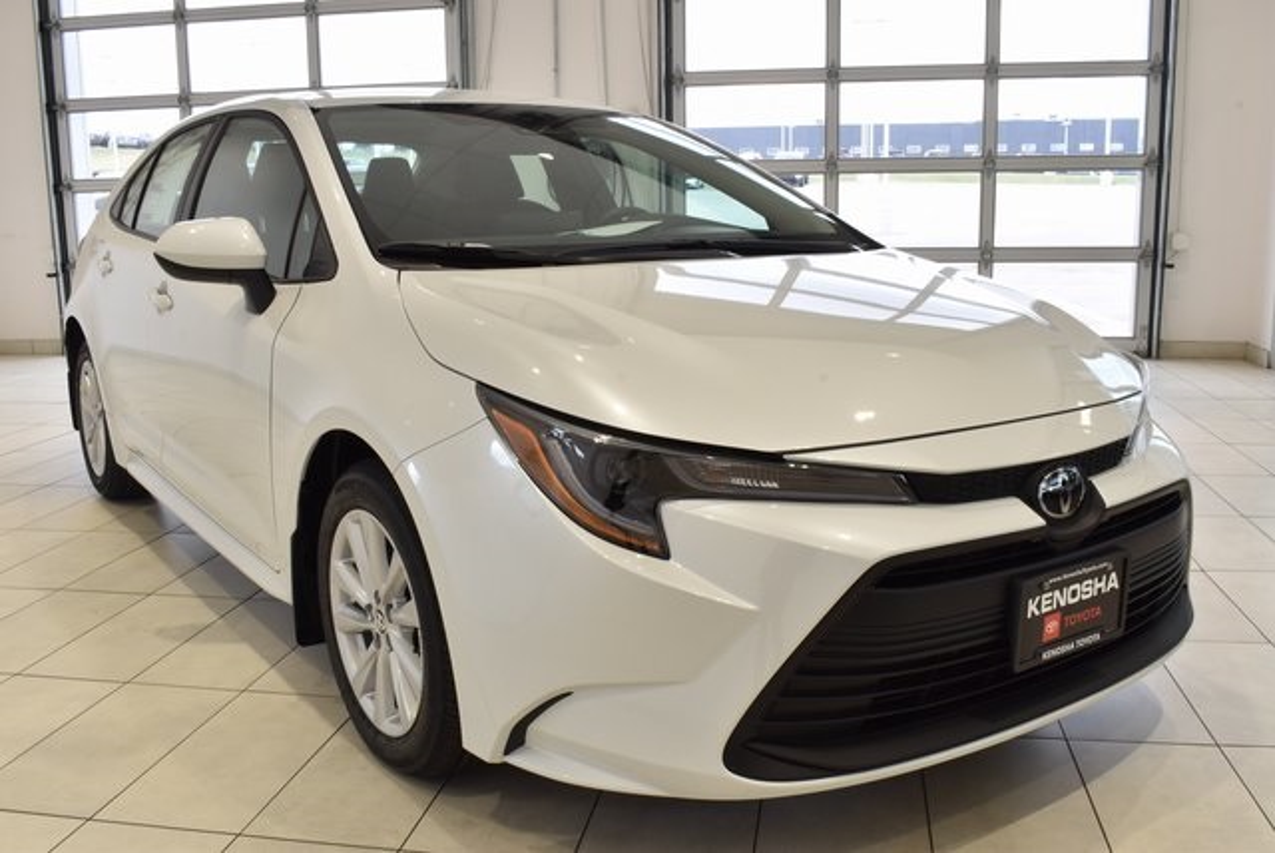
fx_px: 1170
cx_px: 638
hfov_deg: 57.2
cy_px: 426
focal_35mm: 33
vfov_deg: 40.0
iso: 220
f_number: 25
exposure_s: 1/6
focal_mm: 22
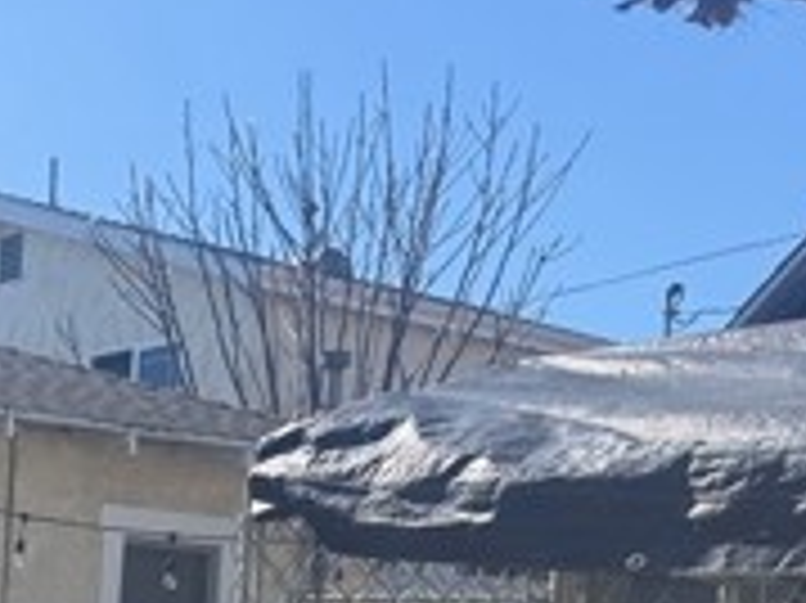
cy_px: 945
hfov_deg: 20.0
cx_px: -365
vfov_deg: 15.6
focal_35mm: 86
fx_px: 2001
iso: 80
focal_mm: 6.76
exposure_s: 1/3759
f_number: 1.78
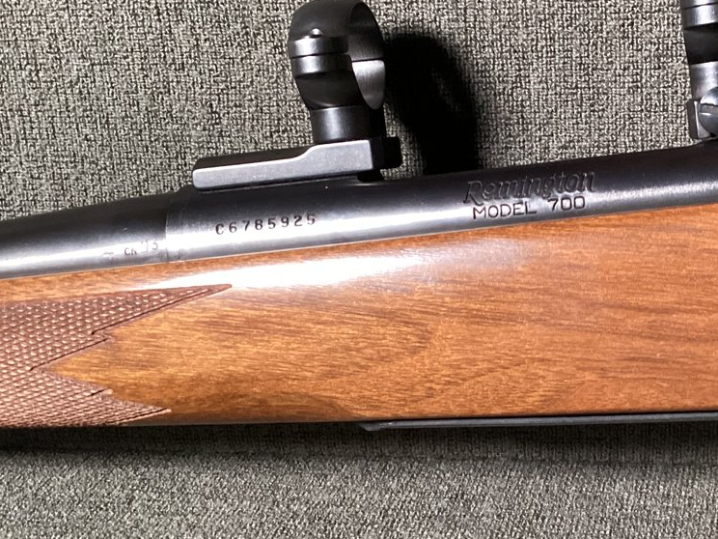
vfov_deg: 23.3
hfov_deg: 29.9
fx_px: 1307
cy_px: 287
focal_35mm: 63
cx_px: 596
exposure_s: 1/50
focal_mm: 3.3
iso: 400
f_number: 2.4
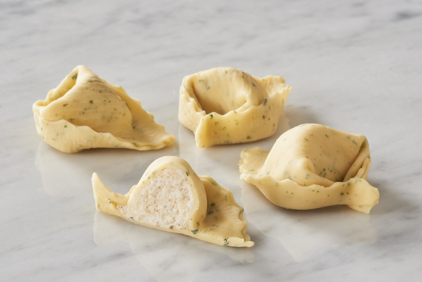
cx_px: 211
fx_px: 1231
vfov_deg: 13.0
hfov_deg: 19.5
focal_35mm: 105
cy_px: 141
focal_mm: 105
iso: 100
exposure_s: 1/100
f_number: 36
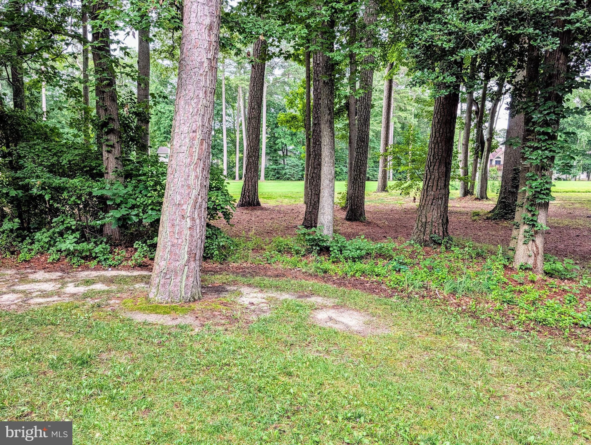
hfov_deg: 71.5
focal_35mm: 24
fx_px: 410
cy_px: 222
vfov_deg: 56.9
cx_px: 296
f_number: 1.68
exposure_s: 1/263
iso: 85
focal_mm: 6.9
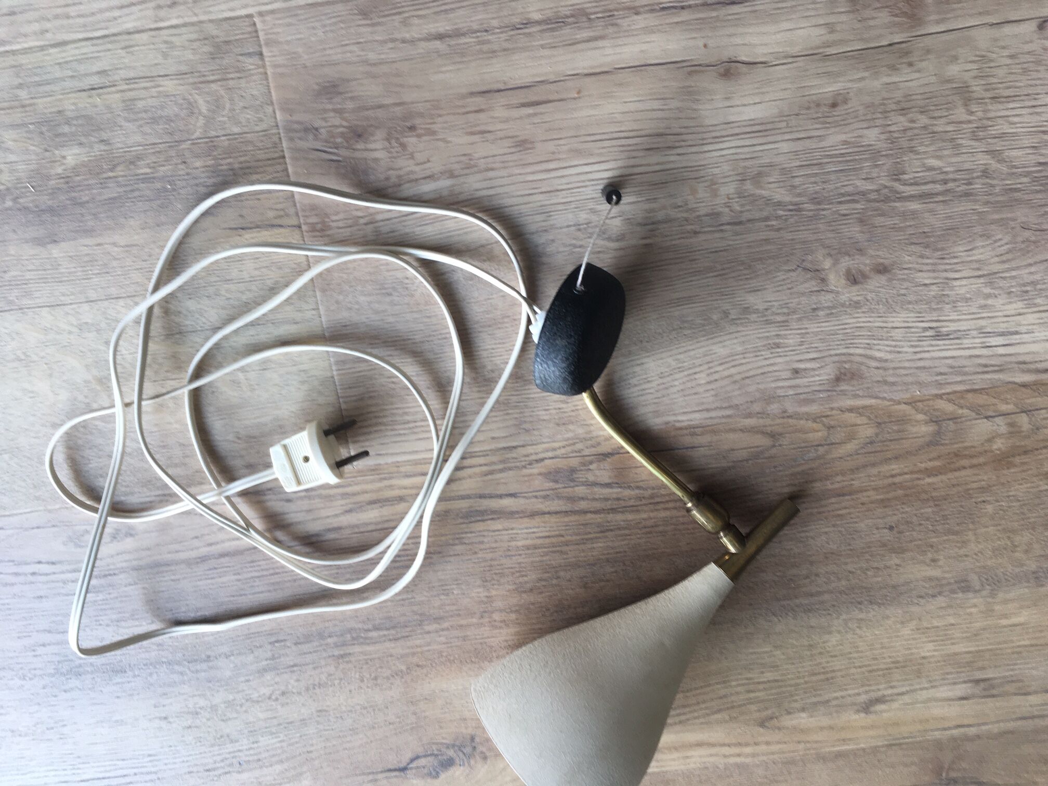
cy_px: 393
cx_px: 524
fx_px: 878
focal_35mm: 29
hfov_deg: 61.7
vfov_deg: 48.2
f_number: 2.2
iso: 25
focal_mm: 4.15
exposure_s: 1/50
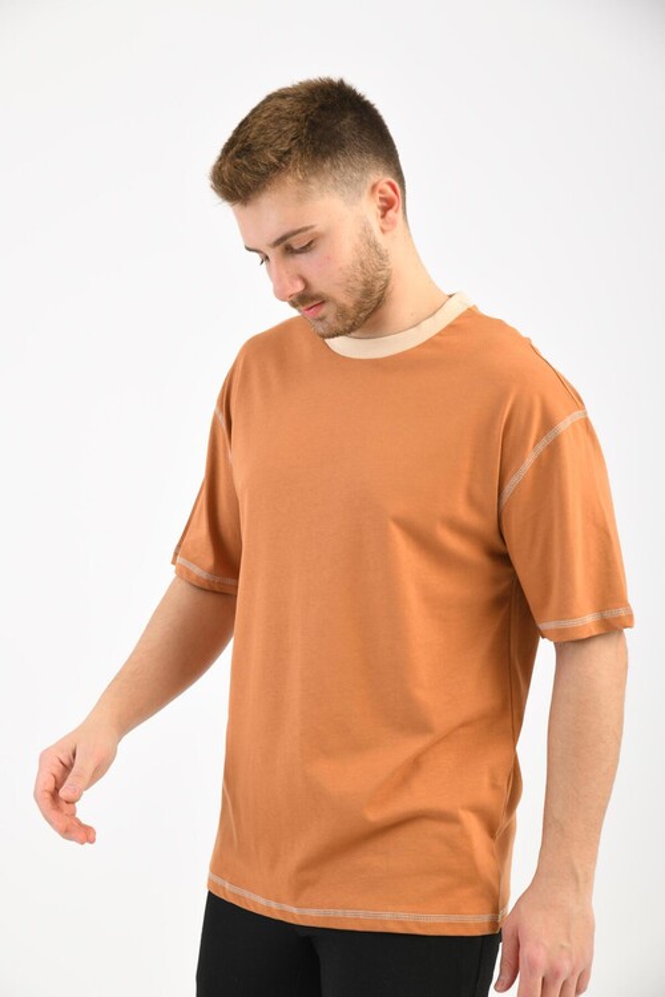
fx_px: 1939
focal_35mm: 70
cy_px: 498
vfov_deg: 28.8
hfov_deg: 19.5
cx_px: 332
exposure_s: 1/160
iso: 100
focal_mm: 70
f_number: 7.1
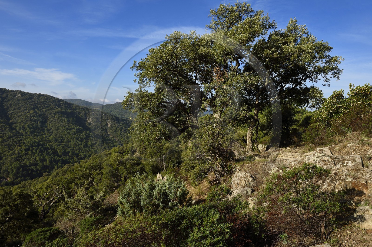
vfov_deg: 53.1
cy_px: 124
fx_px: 248
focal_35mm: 24
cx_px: 186
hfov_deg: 73.8
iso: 200
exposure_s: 1/250
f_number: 13
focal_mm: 24
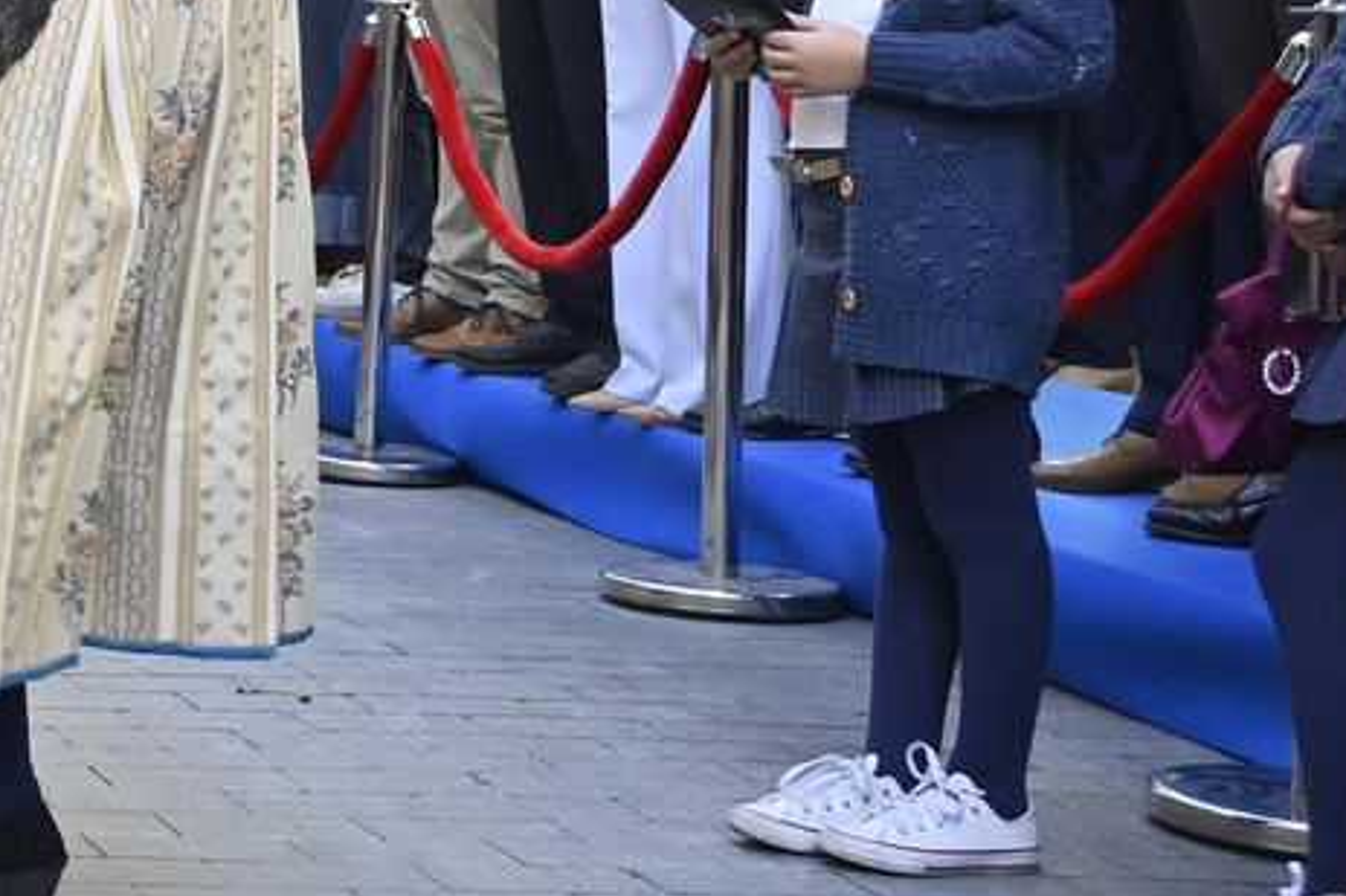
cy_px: -12
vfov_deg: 13.4
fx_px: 3770
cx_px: -844
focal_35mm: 101
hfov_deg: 17.5
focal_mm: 19.5
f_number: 4.5
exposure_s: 1/400
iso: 400
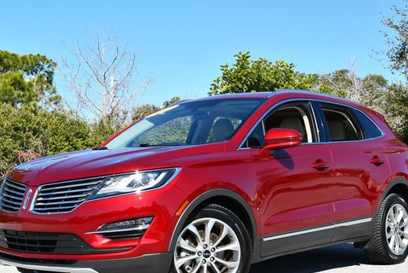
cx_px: 208
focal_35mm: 64
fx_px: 726
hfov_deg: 31.4
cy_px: 156
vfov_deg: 21.3
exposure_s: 1/250
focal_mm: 26
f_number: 8
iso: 140
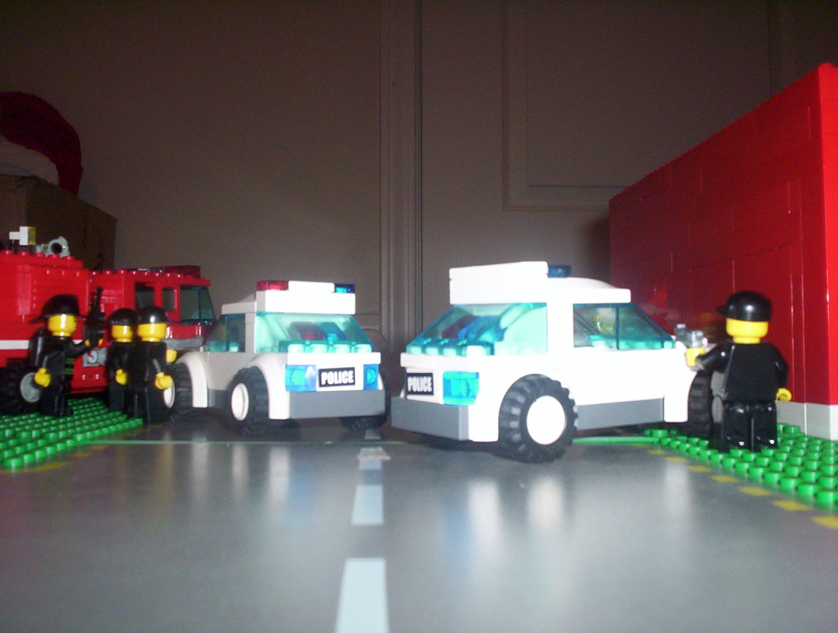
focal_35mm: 38
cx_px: 419
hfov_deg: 48.9
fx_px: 922
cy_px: 316
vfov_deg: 37.9
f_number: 4.5
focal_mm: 4.99
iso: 140
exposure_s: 1/60
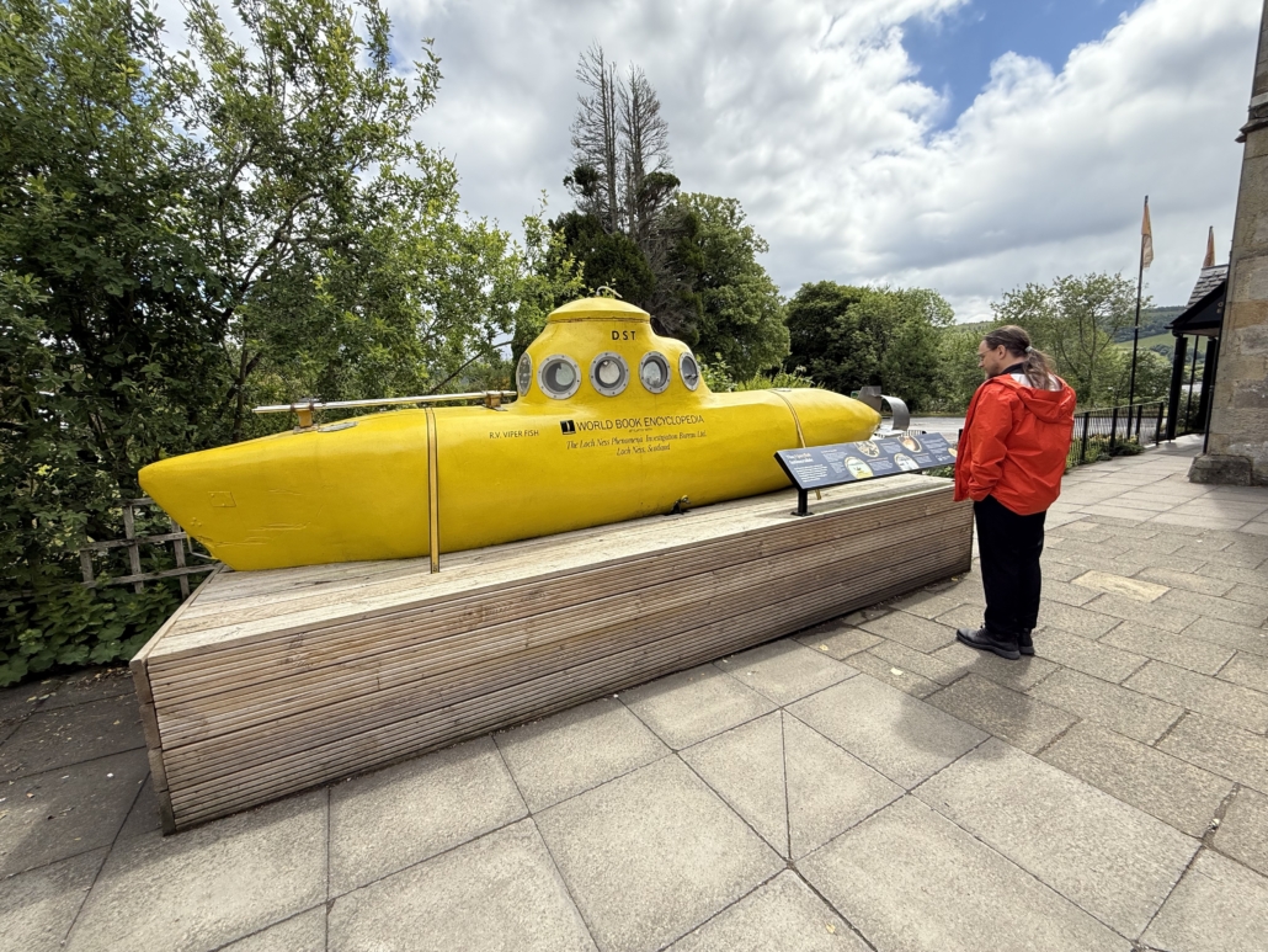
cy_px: 476
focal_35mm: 14
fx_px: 513
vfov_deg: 85.7
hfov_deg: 102.0
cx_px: 634
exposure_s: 1/1189
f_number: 2.2
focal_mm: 2.22
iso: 50
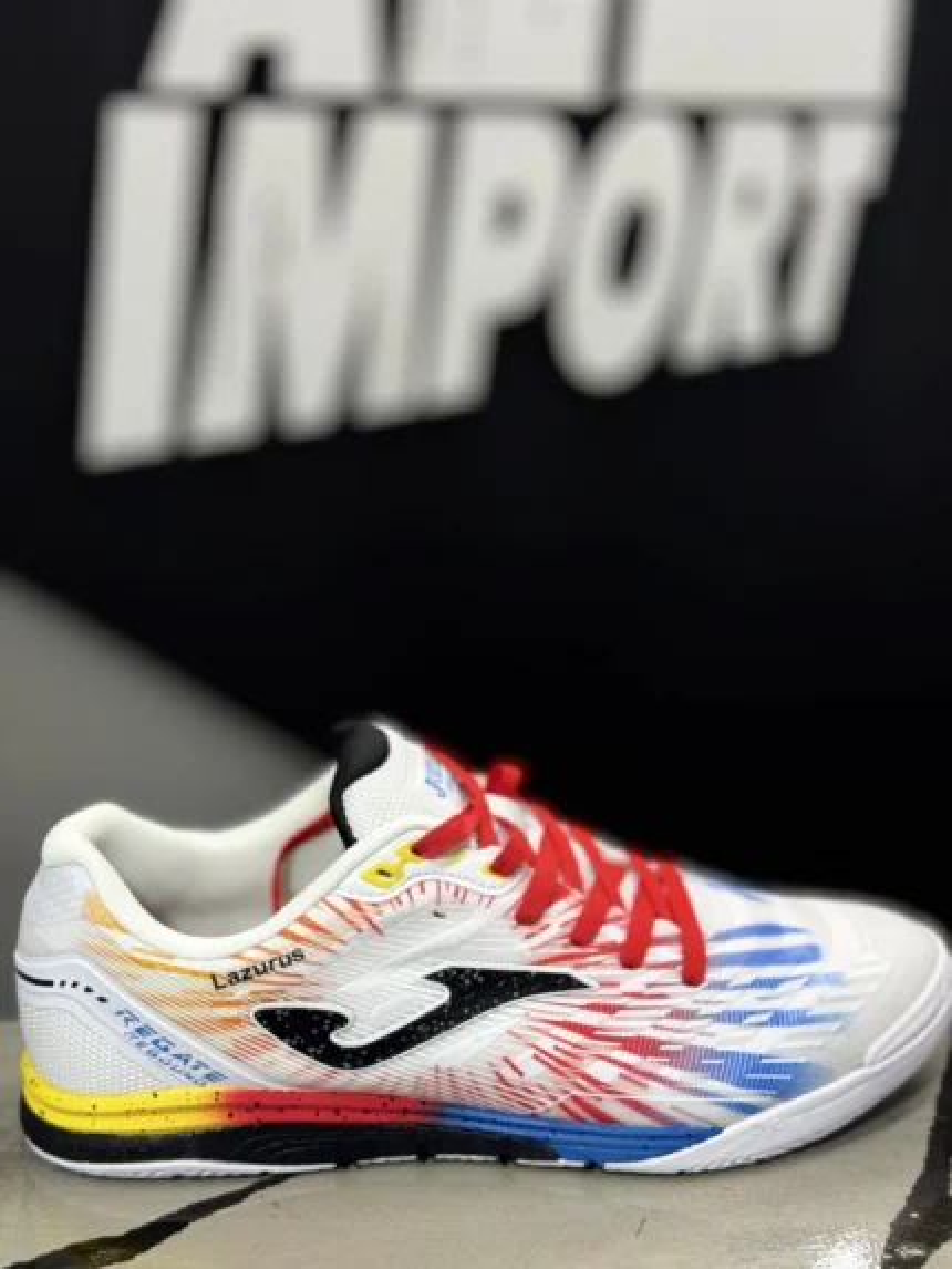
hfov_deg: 30.3
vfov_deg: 39.6
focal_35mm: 48
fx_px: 1759
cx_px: 476
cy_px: 634
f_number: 1.78
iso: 250
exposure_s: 1/60
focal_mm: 6.76
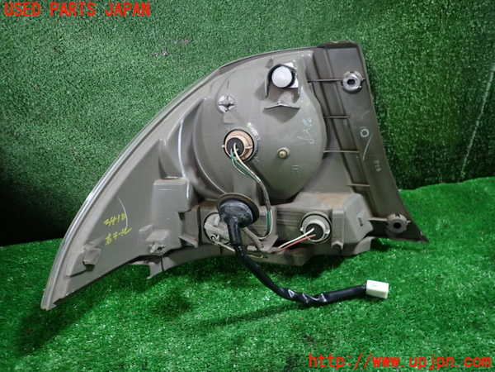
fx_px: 357
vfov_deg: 54.9
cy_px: 186
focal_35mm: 25
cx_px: 248
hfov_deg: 69.4
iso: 250
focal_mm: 4.5
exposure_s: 1/30
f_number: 2
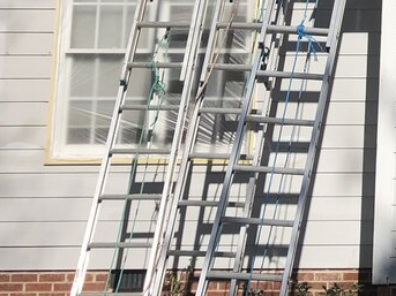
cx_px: 585
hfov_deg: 18.0
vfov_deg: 14.6
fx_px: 1121
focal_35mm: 98
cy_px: -63
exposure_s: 1/4367
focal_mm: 4
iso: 20
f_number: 1.8
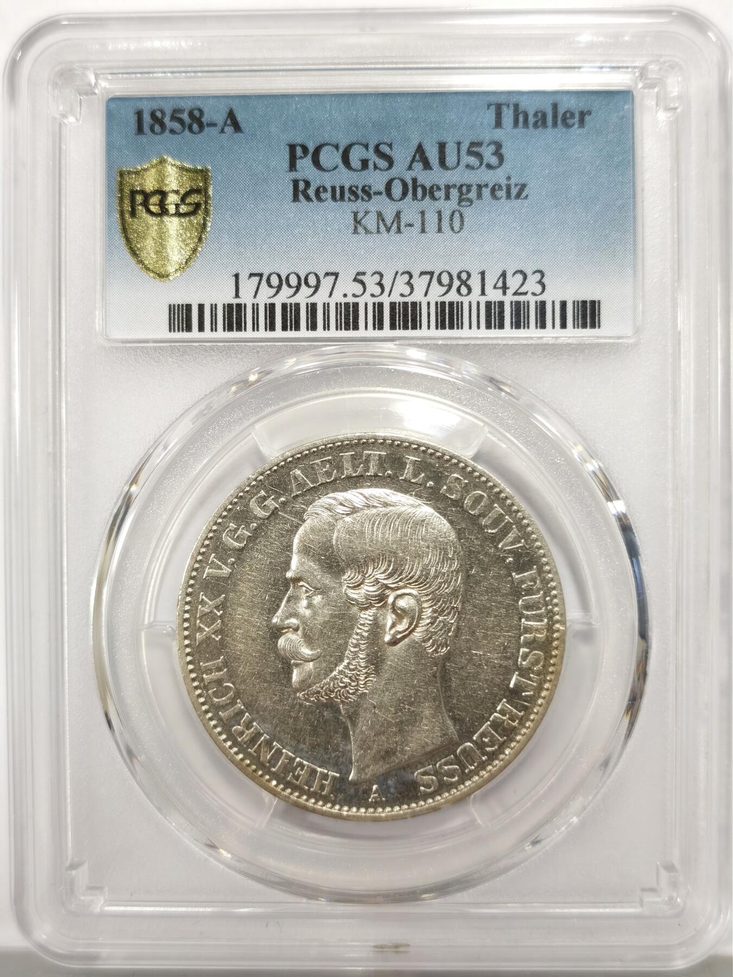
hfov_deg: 27.0
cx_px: 366
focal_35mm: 54
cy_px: 488
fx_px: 1525
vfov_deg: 35.5
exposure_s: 1/100
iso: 125
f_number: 16
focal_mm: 5.56
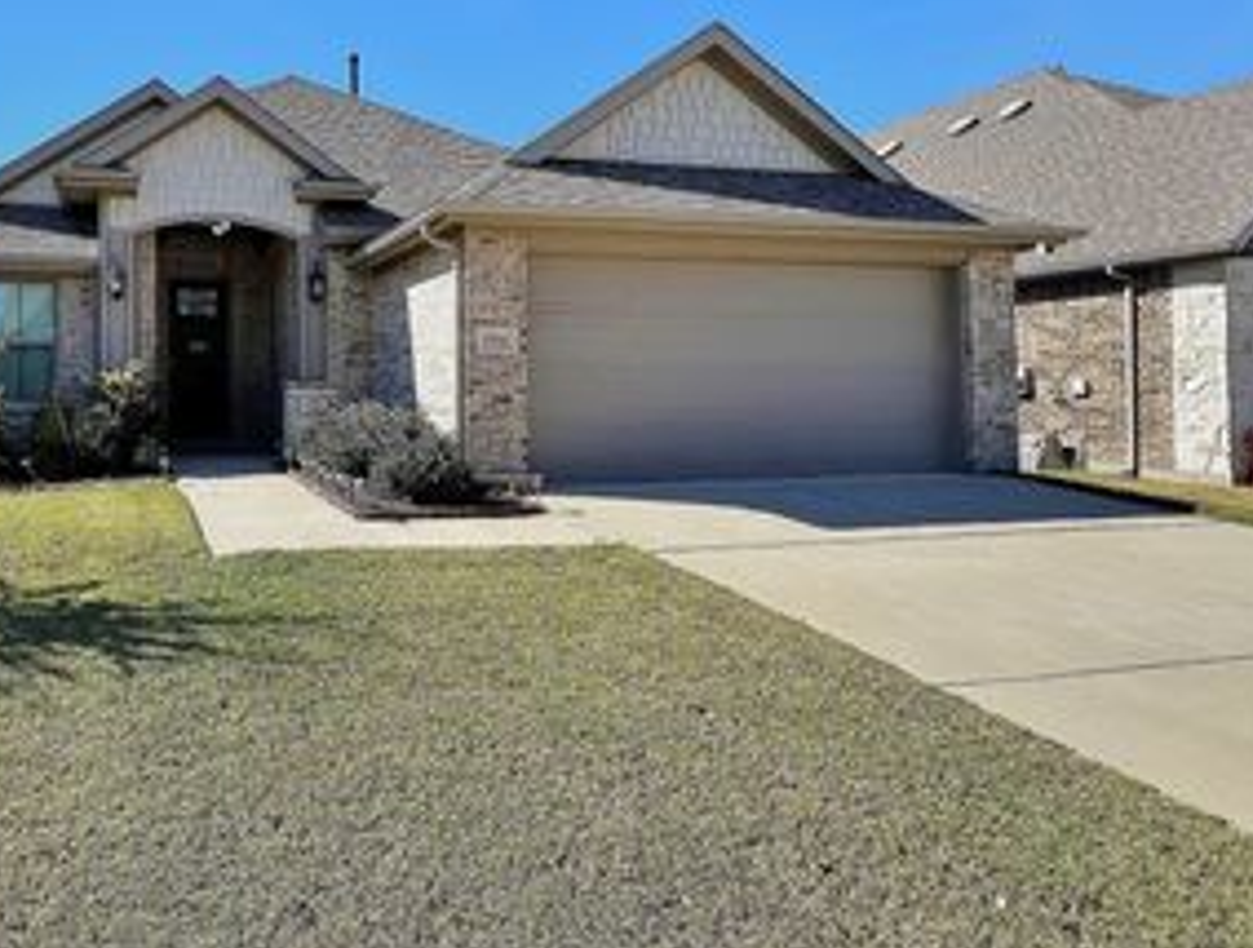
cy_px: 379
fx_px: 835
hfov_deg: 69.5
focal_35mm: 23
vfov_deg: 58.7
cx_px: 332
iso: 32
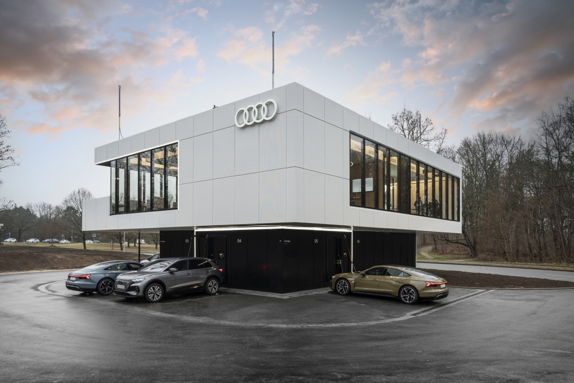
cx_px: 287
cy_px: 192
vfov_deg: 53.2
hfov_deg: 73.7
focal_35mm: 24
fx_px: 383
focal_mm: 24
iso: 320
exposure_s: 1/60
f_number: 5.6
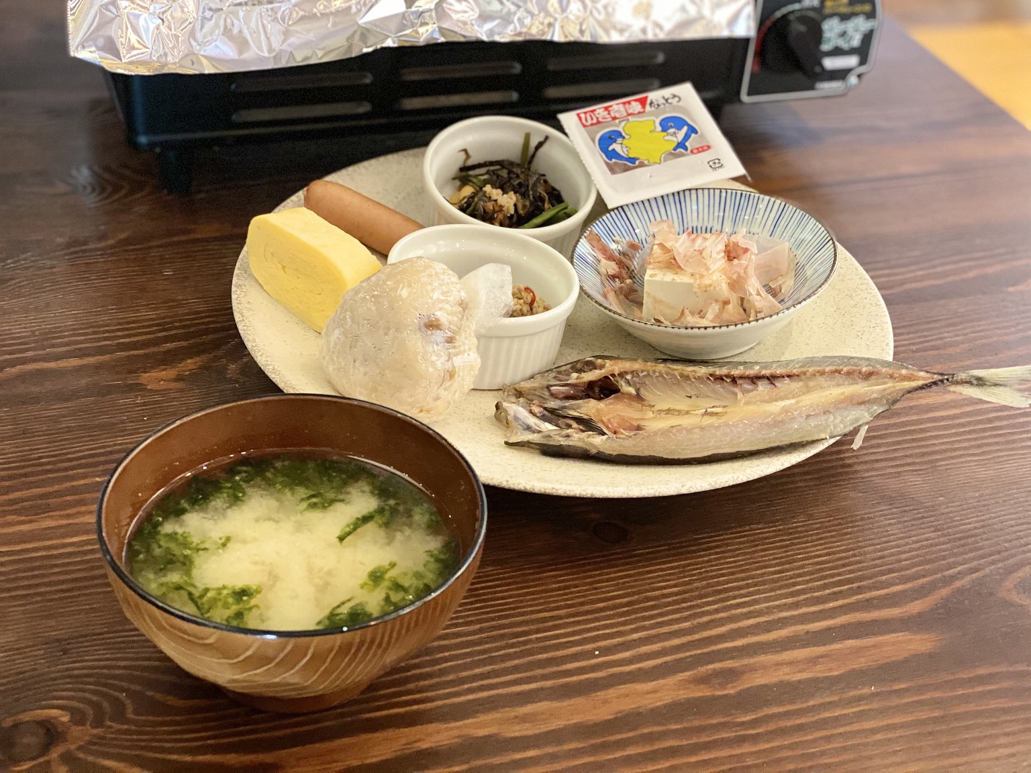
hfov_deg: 36.8
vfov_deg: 28.0
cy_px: 386
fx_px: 1549
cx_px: 516
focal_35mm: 52
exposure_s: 1/24
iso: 500
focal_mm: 6
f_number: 2
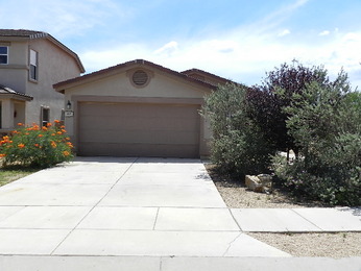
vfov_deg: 44.2
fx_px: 334
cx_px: 180
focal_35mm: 32
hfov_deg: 56.8
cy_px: 136
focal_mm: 5.6
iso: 160
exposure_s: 1/1000
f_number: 4.5
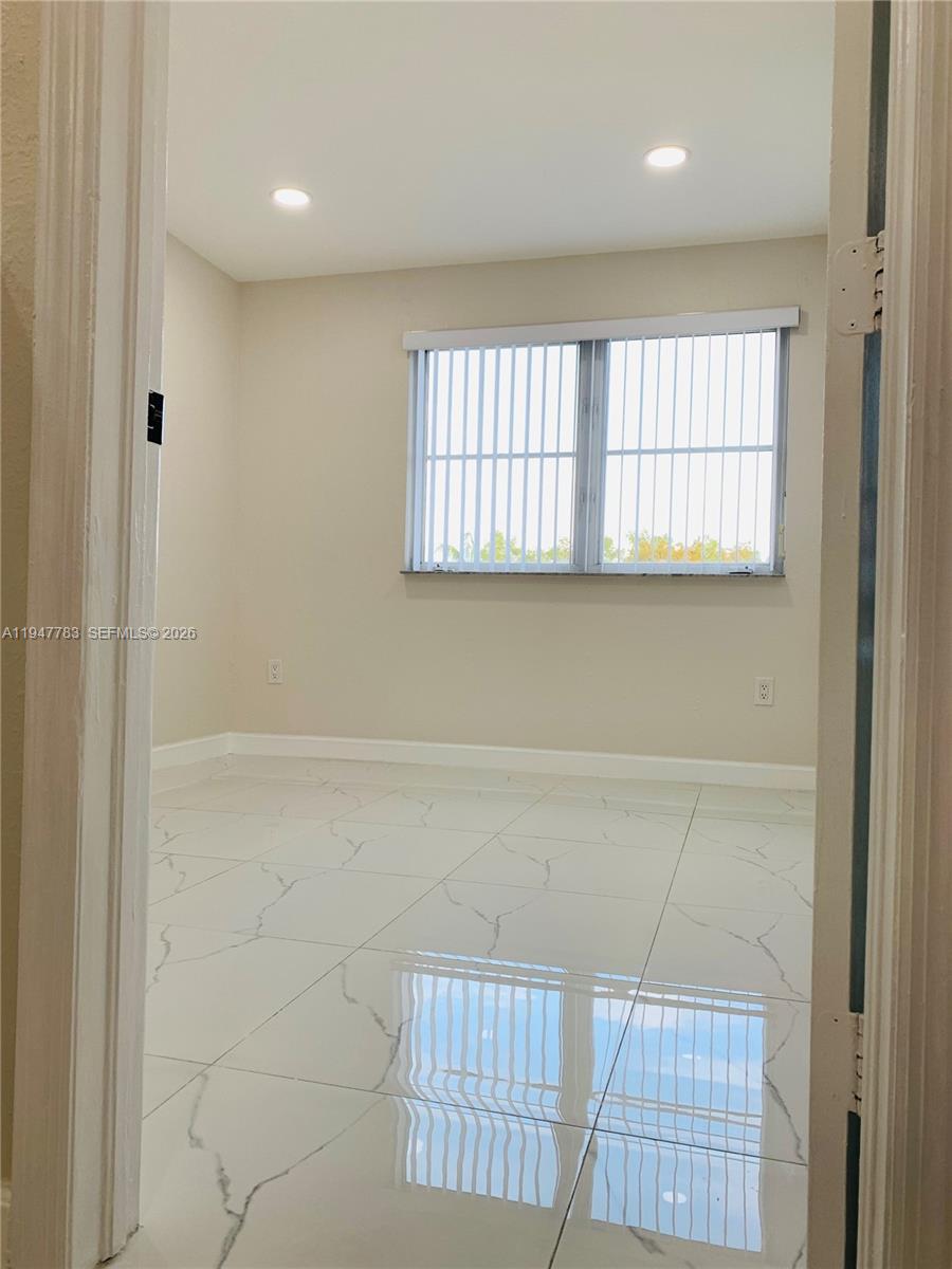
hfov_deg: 53.1
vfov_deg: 67.3
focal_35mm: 26
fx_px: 953
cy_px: 634
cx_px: 476
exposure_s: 1/141
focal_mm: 4.25
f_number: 1.8
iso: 25
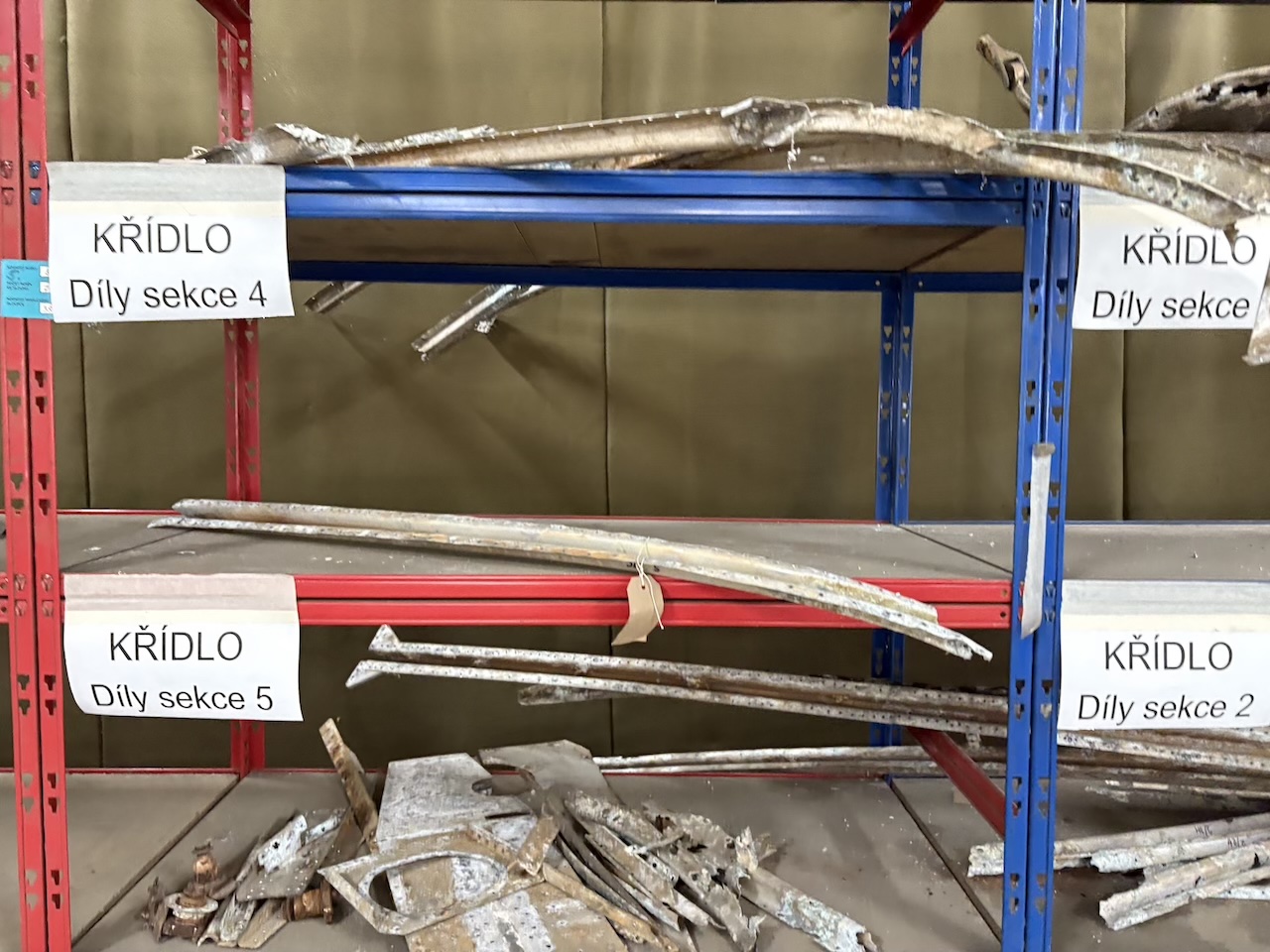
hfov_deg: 67.3
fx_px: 954
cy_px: 476
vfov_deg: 53.1
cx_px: 635
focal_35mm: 26
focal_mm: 5.96
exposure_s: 1/33
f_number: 1.6
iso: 400
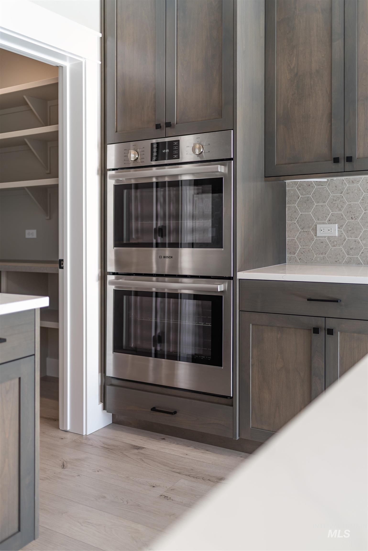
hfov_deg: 37.9
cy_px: 276
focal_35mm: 35
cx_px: 184
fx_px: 536
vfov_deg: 54.4
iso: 100
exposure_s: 1/50
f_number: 1.8
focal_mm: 35
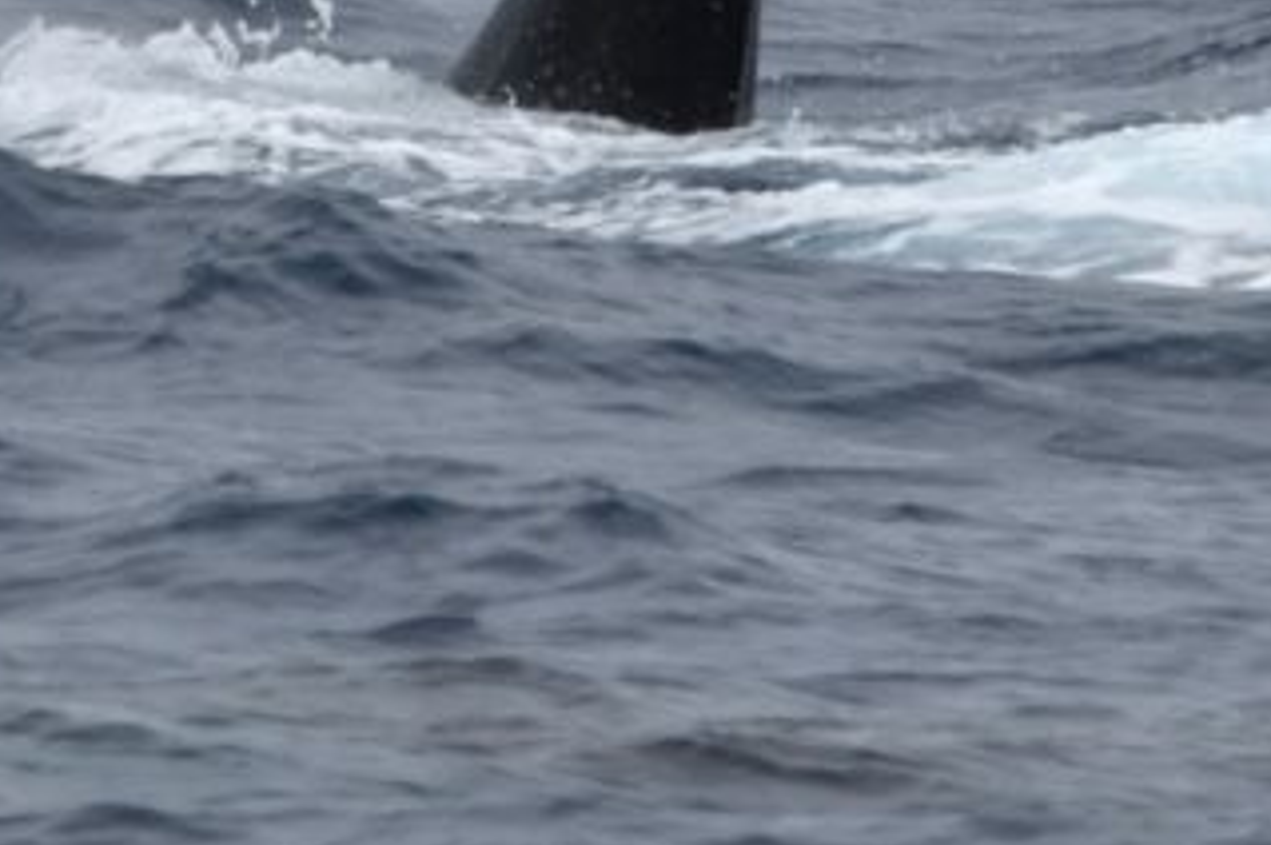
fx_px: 42464
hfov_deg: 1.7
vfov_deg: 1.1
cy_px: -169
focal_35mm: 1204
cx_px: 283
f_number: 6.3
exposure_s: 1/8000
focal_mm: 480
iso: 900
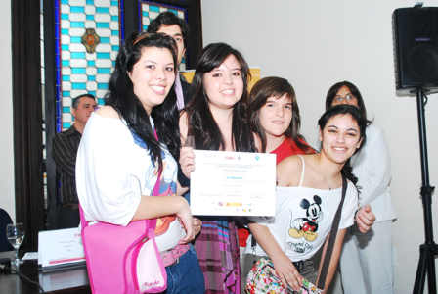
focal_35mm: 45
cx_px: 219
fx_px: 548
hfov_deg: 43.6
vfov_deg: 30.0
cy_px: 147
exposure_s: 1/60
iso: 400
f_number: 5.6
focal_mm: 30
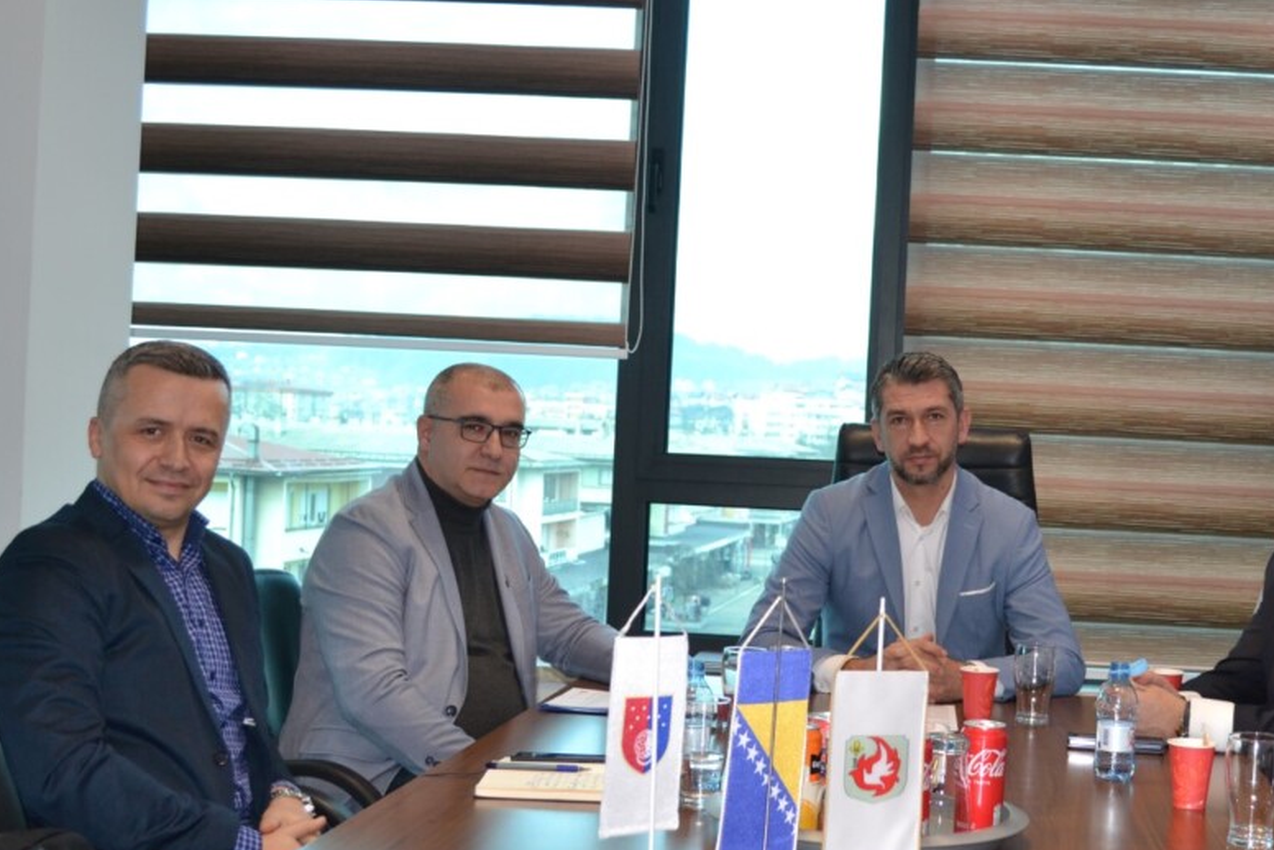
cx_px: 924
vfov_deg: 26.5
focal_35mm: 51
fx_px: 1805
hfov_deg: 38.1
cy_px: 445
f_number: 4
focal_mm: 22
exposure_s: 1/60
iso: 400
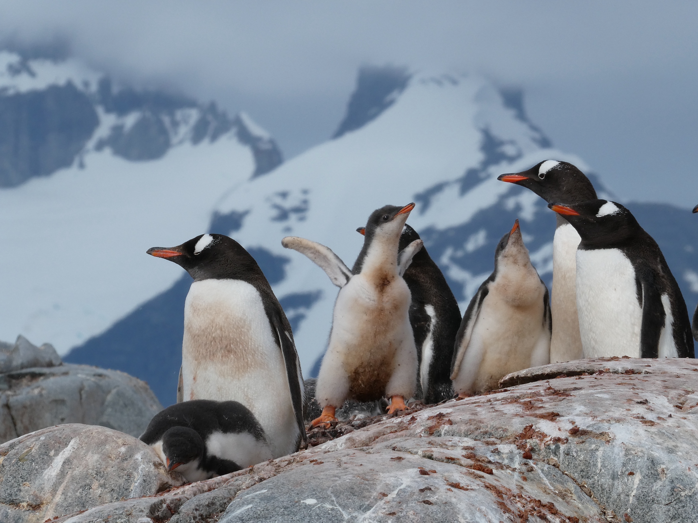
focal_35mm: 465
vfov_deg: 3.2
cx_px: 349
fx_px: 9376
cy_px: 262
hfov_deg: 4.3
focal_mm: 83.4
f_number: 6
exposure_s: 1/800
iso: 80
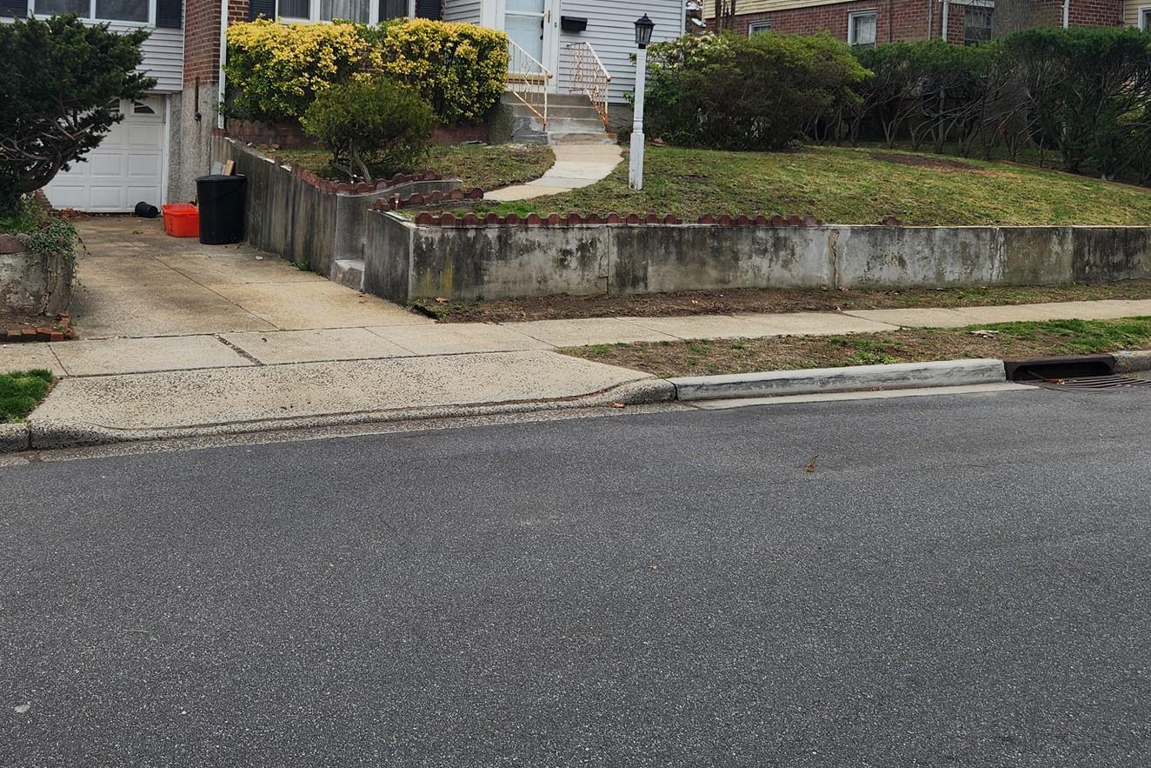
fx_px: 1183
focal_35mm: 37
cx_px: 425
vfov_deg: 34.9
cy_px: 157
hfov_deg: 51.3
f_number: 1.8
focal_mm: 5.4
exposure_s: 1/246
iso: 20
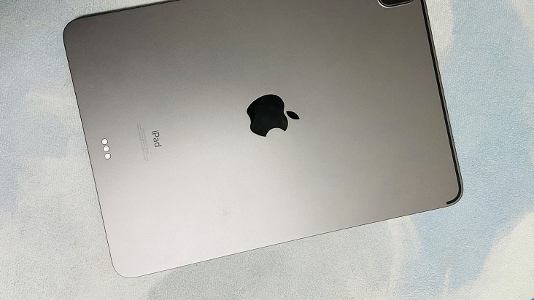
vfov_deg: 40.0
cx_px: 267
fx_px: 411
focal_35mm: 29
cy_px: 117
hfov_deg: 66.1
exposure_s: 1/33
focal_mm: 4.25
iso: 400
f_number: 1.8
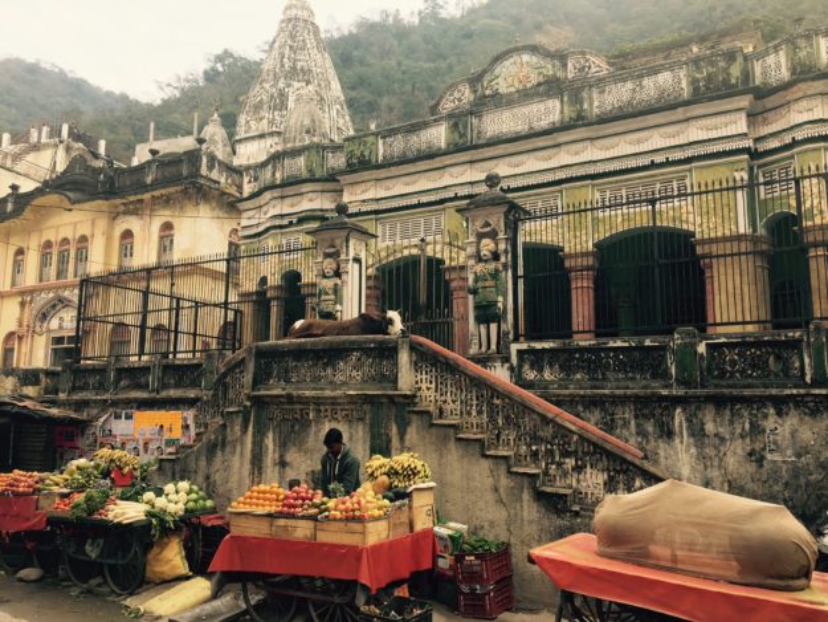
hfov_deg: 61.7
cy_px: 311
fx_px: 694
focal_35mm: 29
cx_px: 414
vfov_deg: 48.2
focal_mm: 4.15
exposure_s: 1/203
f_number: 2.2
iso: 25
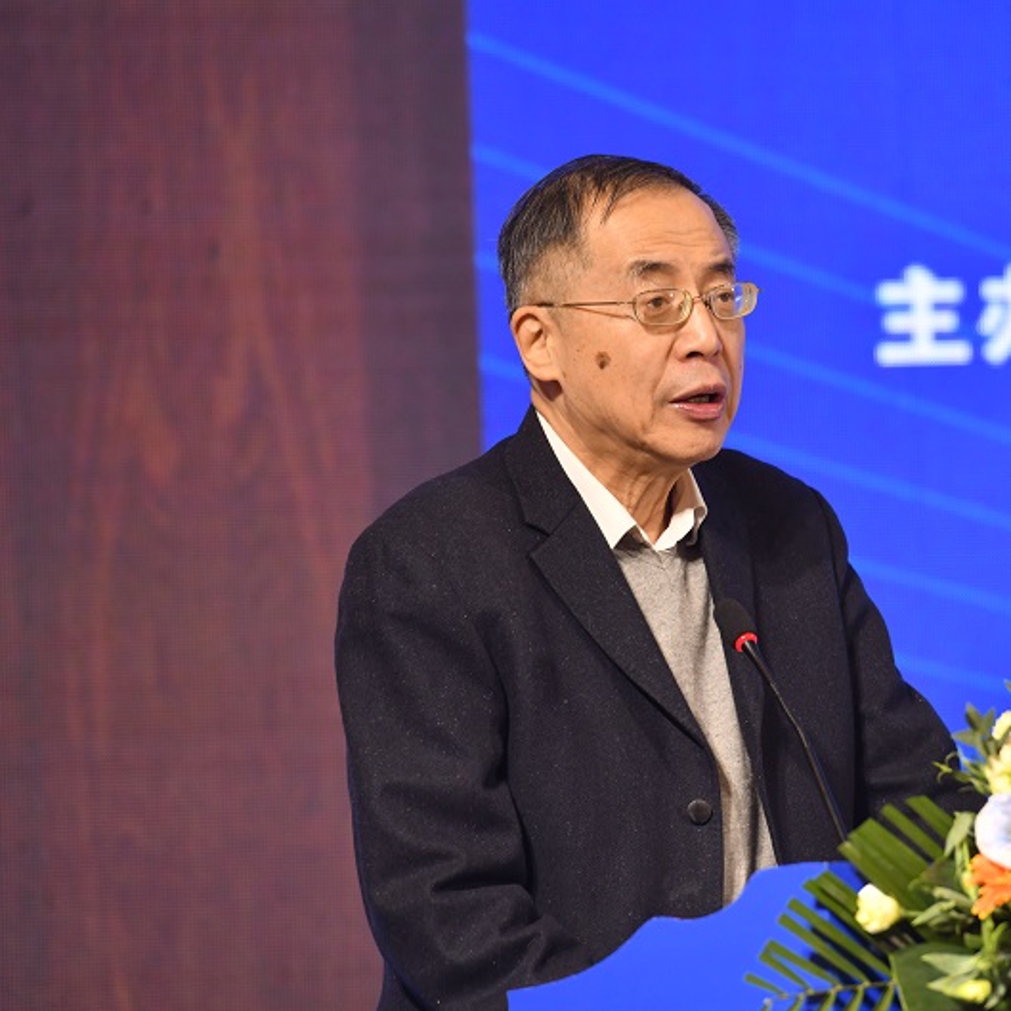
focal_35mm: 257
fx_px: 8492
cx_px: 680
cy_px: 507
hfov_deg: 6.8
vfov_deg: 6.8
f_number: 4
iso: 800
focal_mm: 200
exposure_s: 1/200
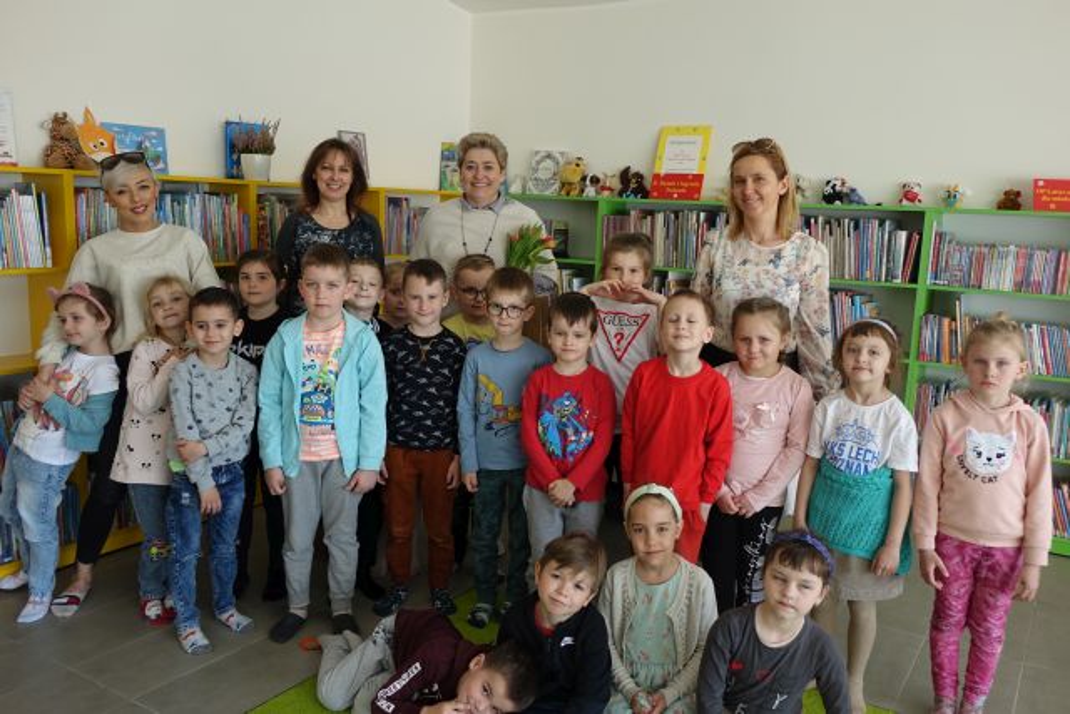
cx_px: 535
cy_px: 357
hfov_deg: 61.9
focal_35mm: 30
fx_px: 892
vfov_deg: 43.6
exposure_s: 1/100
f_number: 2.8
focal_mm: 11.13
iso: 125
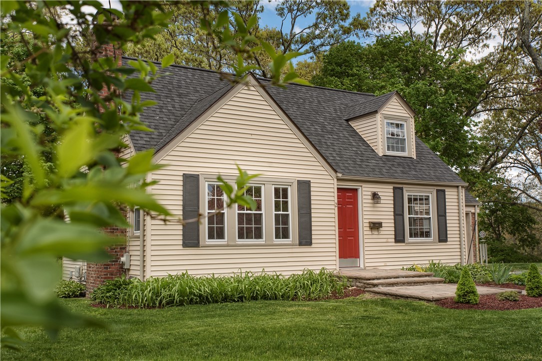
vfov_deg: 35.1
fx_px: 572
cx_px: 271
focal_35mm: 38
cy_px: 180
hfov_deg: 50.7
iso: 250
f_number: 7.1
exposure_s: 1/400
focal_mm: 38
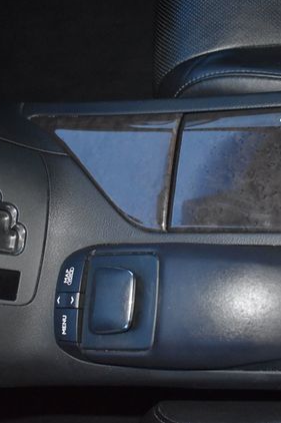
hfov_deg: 28.0
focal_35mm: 48
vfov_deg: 41.3
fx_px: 560
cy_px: 210
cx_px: 192
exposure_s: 1/30
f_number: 3.8
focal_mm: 21
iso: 2800
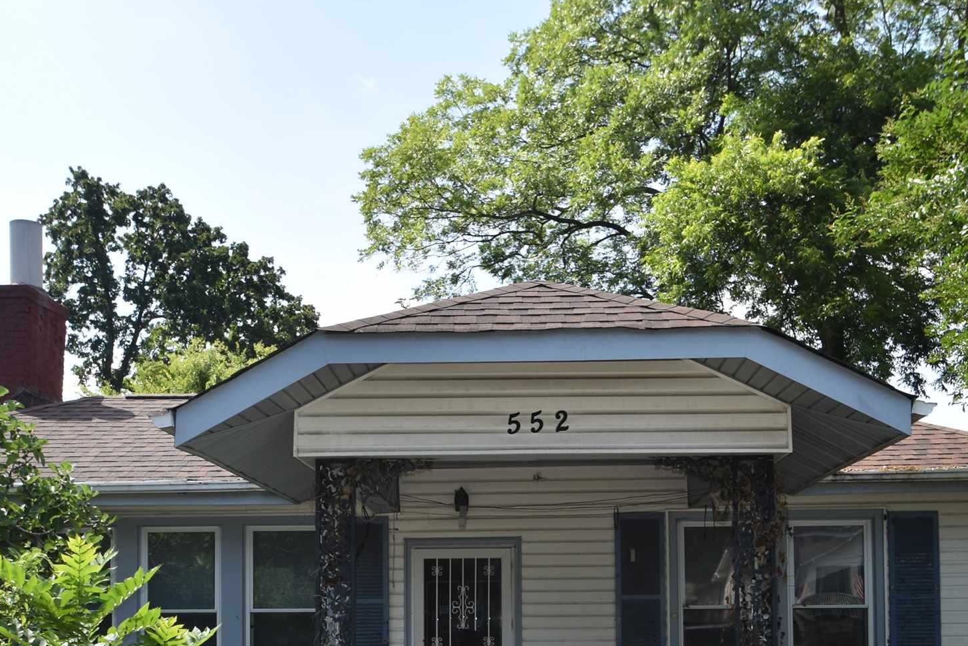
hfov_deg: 50.6
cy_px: 573
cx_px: 528
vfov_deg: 33.3
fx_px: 1022
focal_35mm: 38
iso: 100
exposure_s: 1/200
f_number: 7.1
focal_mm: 12
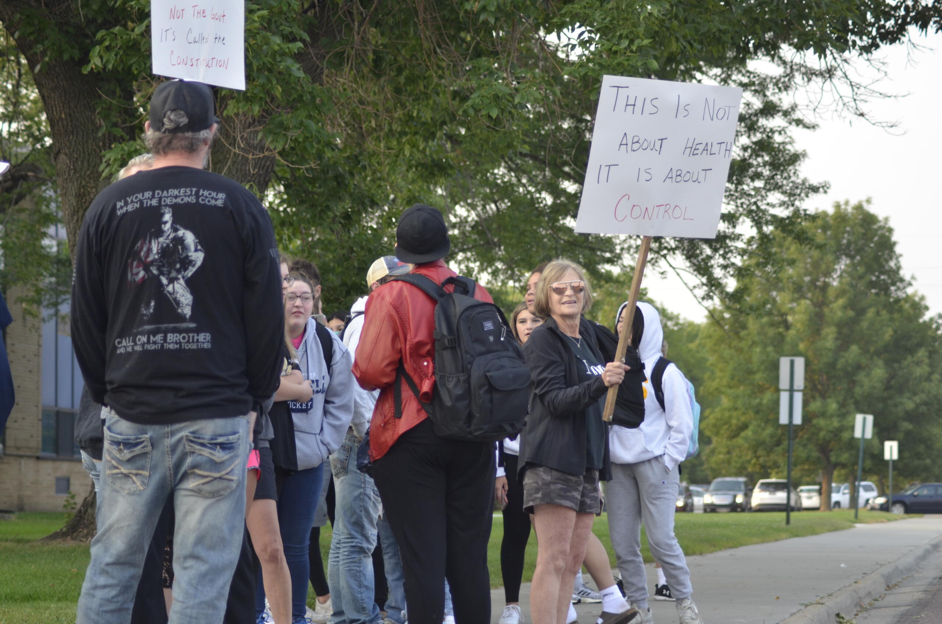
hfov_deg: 19.5
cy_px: 312
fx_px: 2742
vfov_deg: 13.0
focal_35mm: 105
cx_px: 471
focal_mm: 70
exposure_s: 1/250
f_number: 4
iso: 400
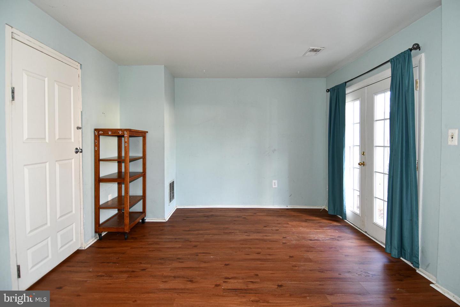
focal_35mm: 18
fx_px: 230
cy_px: 154
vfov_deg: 67.4
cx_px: 230
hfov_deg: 90.0
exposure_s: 1/60
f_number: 4
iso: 400
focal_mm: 12
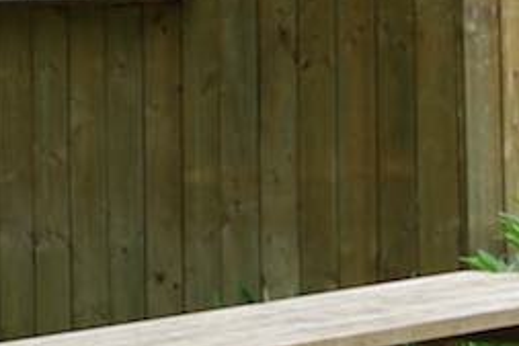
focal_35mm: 569
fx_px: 8207
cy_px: -140
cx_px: 488
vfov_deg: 2.4
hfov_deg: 3.6
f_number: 5.6
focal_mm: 50
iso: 100
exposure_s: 1/60
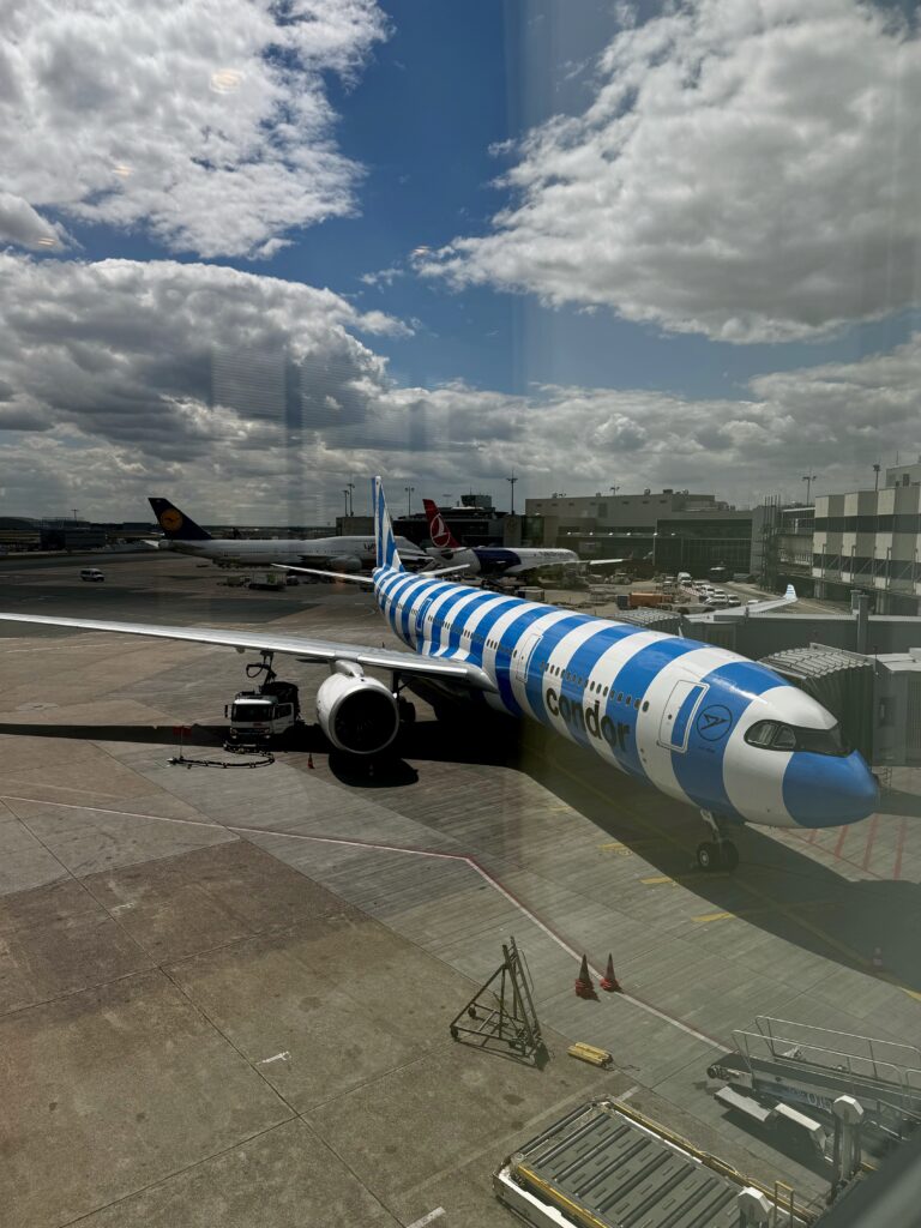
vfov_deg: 71.6
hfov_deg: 56.8
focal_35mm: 24
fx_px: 851
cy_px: 614
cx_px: 460
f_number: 1.78
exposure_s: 1/7092
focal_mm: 6.76
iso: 80
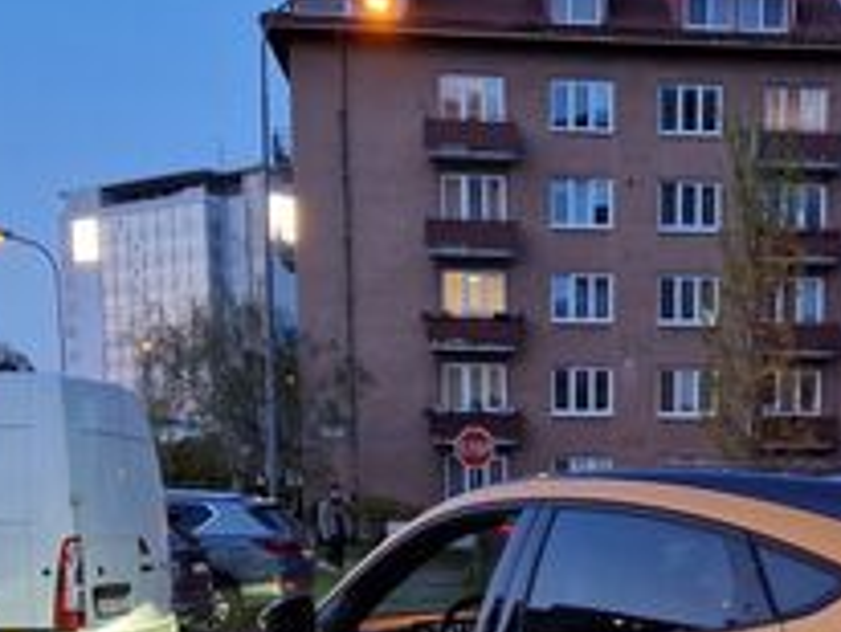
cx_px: 661
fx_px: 1484
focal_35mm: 61
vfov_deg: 22.5
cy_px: 718
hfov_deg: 30.9
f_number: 1.8
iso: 500
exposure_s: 1/41
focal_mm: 5.4
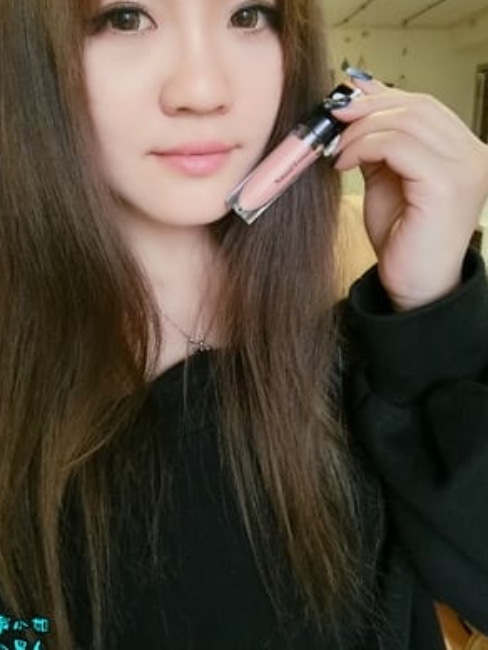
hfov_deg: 50.9
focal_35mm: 27
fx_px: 507
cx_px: 183
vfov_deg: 64.6
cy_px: 252
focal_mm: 4.58
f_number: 2.8
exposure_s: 1/25
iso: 500
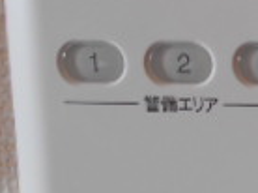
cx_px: 488
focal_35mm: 121
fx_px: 900
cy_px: 47
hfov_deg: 14.1
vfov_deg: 12.2
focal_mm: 4.6
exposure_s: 1/50
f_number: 3.2
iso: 80
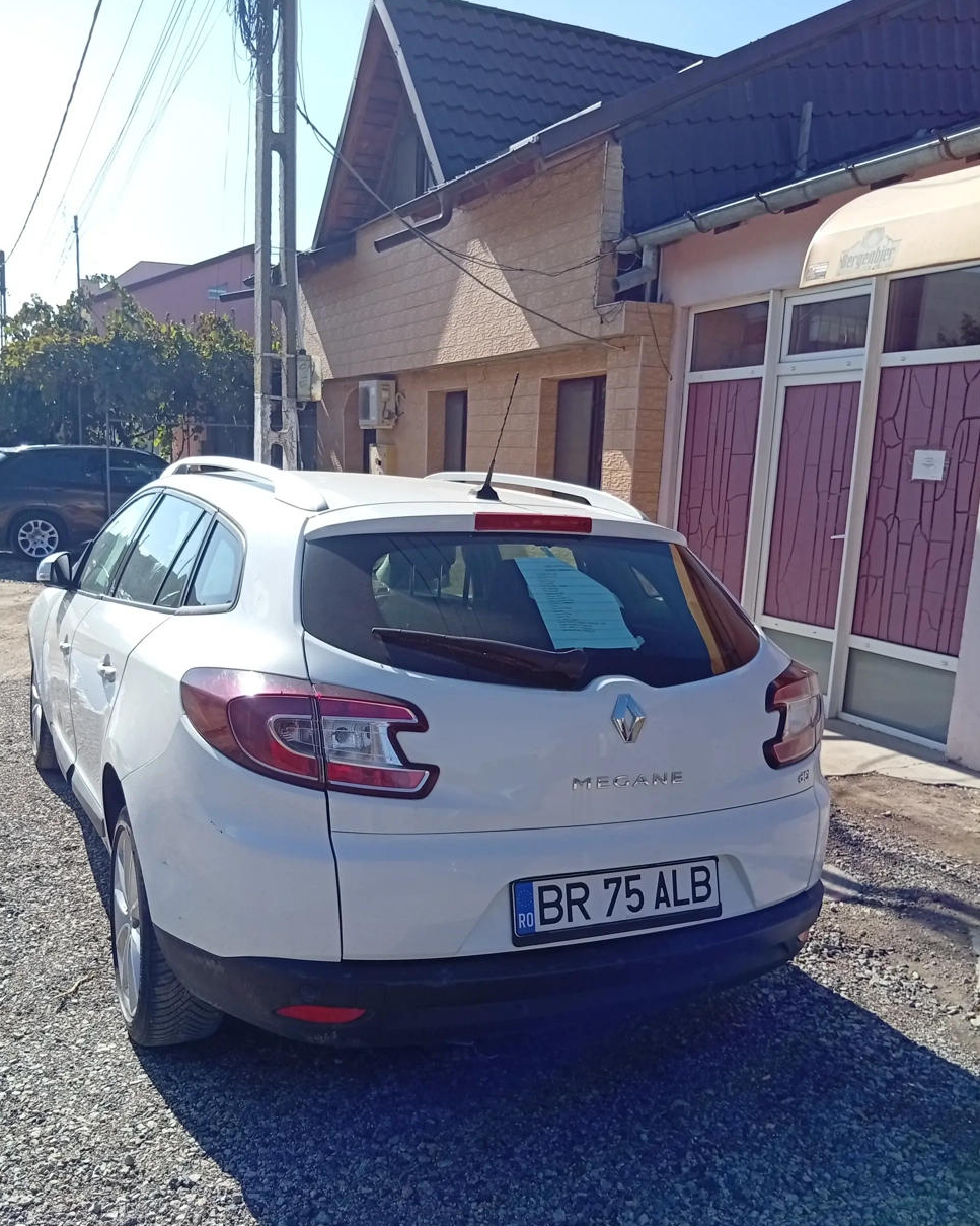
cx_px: 476
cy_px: 670
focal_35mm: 29
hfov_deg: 50.0
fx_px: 1052
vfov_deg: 60.3
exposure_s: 1/1068
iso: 50
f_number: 1.8
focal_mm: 3.84
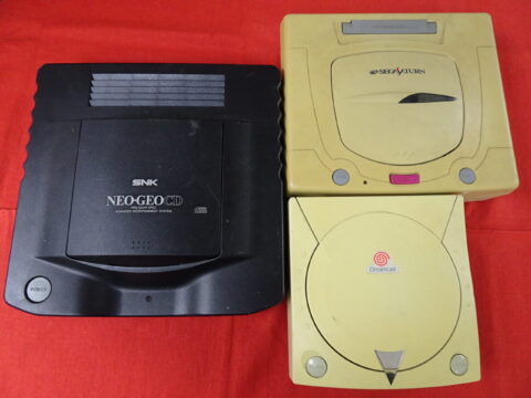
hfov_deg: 71.6
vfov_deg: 56.8
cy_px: 199
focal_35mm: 24
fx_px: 368
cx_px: 266
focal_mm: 4.1
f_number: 3.5
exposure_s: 1/30
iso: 640
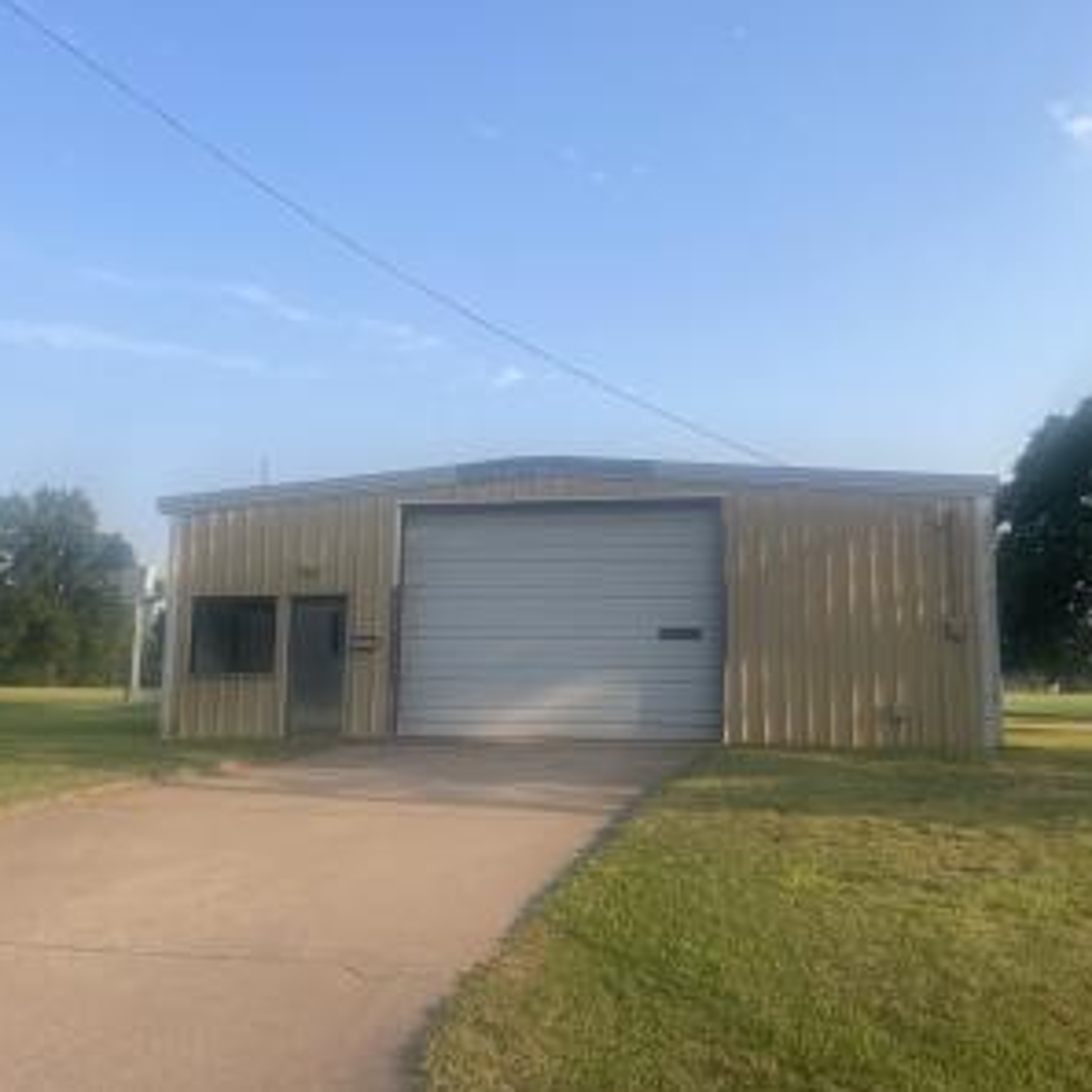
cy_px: 548
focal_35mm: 31
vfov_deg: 52.5
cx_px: 632
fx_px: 1106
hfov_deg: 52.3
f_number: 1.6
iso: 50
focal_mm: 4.2
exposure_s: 1/2451
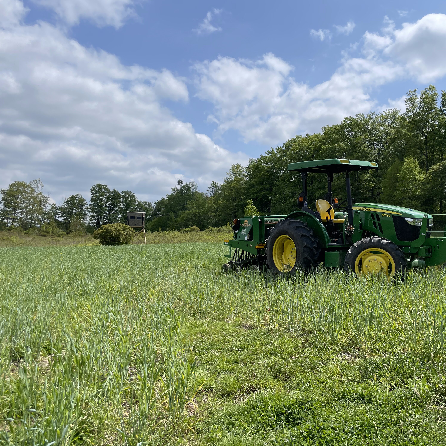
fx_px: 452
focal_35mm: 31
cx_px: 279
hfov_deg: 52.0
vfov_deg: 52.5
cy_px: 225
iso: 32
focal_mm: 4.2
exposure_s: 1/5291
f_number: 1.6
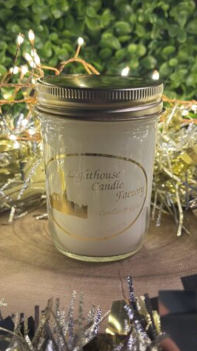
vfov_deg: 39.2
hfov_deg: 22.6
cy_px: 176
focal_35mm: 53
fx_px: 493
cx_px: 103
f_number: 1.78
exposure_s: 1/60
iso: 64
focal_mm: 6.86
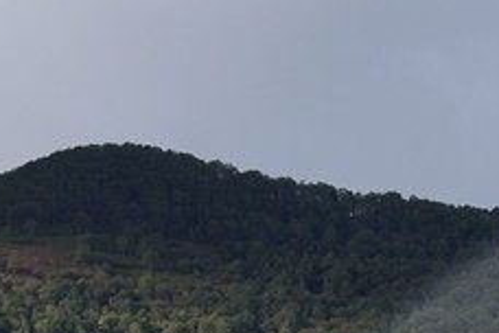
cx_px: 945
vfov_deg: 4.3
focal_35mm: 309
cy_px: 1036
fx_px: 4283
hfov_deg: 6.5
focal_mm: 44
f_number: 9
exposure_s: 1/125
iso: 200
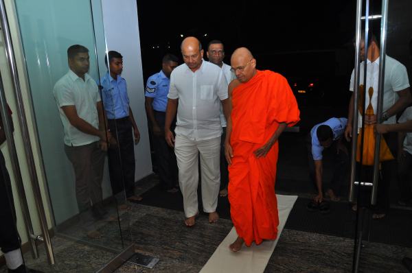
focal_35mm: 27
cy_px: 136
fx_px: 309
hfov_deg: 67.5
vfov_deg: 47.8
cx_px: 206
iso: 400
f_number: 5.6
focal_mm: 18
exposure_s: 1/160
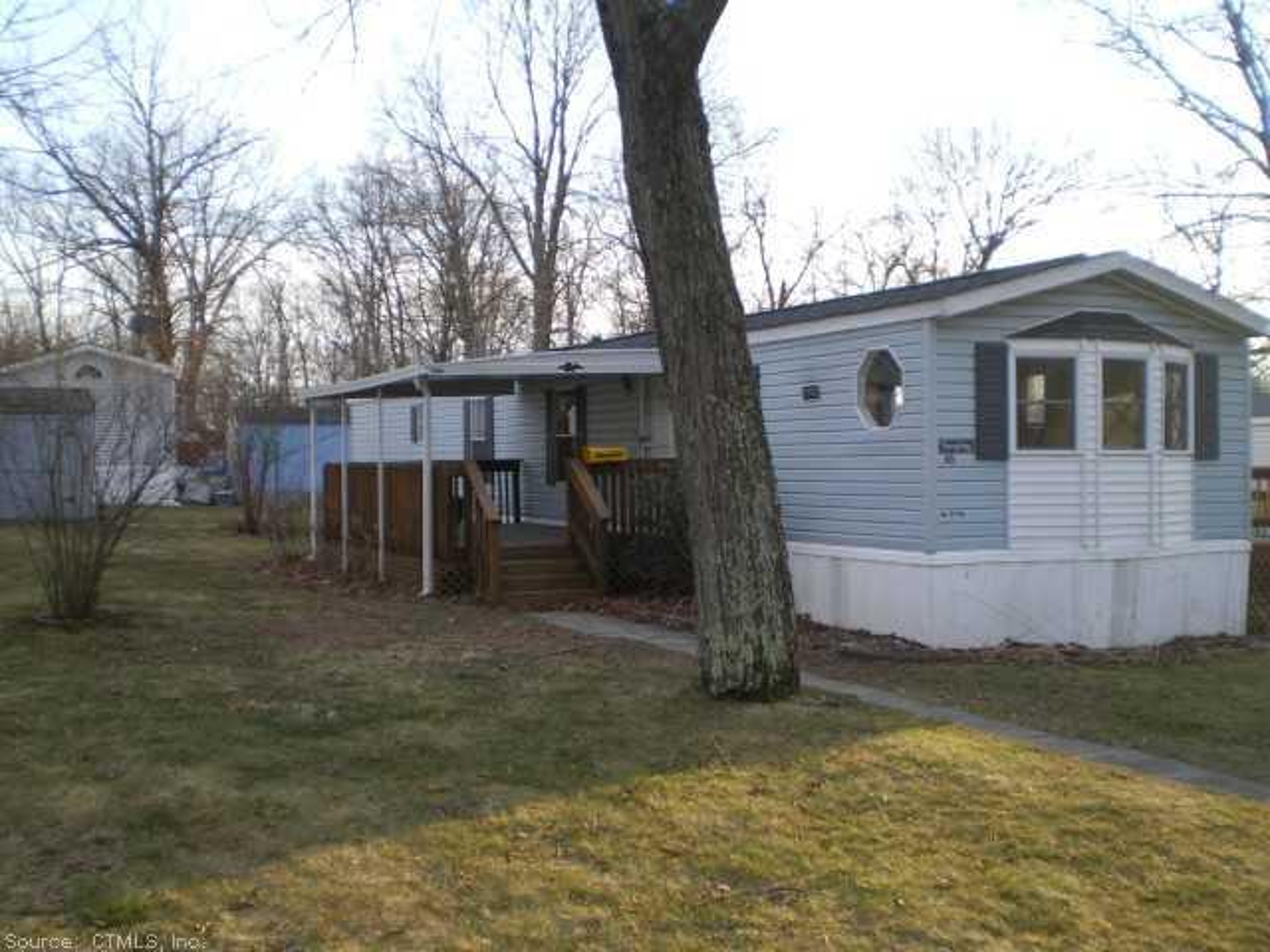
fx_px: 1394
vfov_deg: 37.7
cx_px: 635
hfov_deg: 49.0
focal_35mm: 38
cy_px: 476
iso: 64
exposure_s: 1/80
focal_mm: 6.3
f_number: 3.1
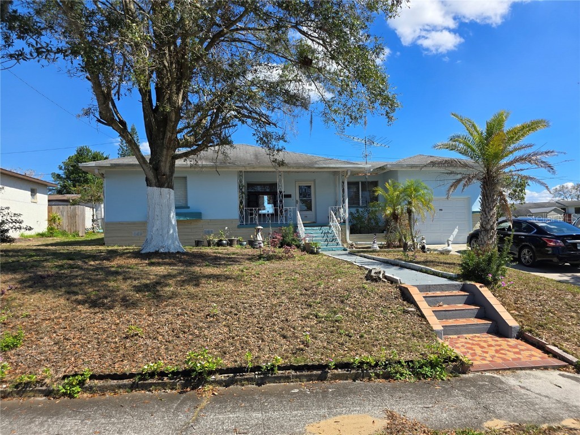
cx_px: 290
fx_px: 385
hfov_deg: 73.9
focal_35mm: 23
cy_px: 218
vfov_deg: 58.9
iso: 12
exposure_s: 1/707
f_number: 1.7
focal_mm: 6.3
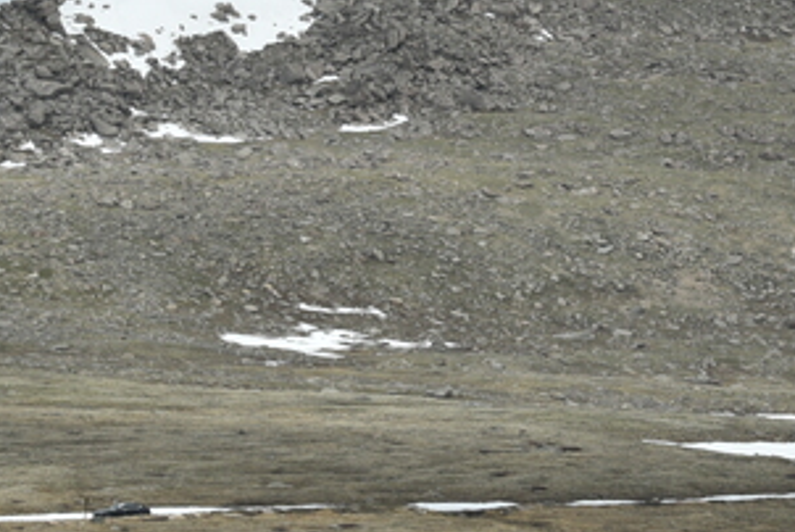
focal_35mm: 237
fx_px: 5239
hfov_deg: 8.7
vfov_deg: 5.8
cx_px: 640
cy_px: 277
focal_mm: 56
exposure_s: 1/320
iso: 100
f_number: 9
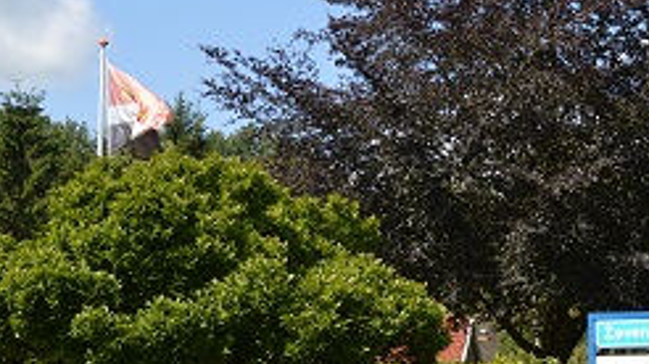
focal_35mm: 100
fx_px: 1720
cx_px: 678
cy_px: 177
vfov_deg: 12.1
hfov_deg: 20.6
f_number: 8
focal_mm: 26
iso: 100
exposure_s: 1/200
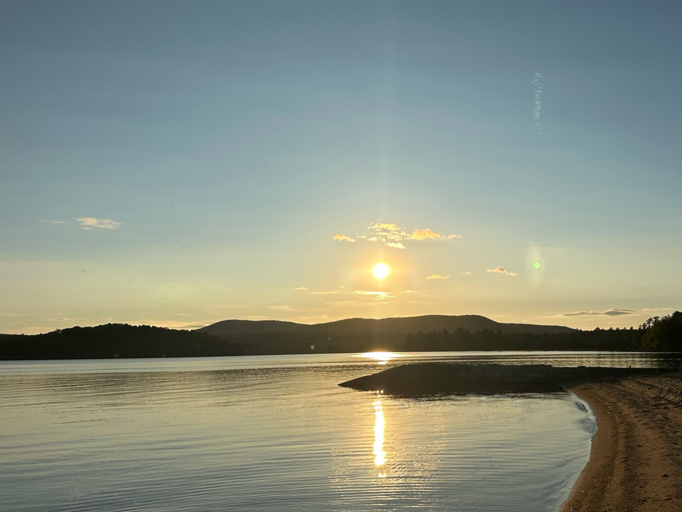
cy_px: 262
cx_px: 456
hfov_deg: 52.9
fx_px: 670
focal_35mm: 34
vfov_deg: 41.8
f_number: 1.78
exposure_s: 1/13699
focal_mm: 6.86
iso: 80
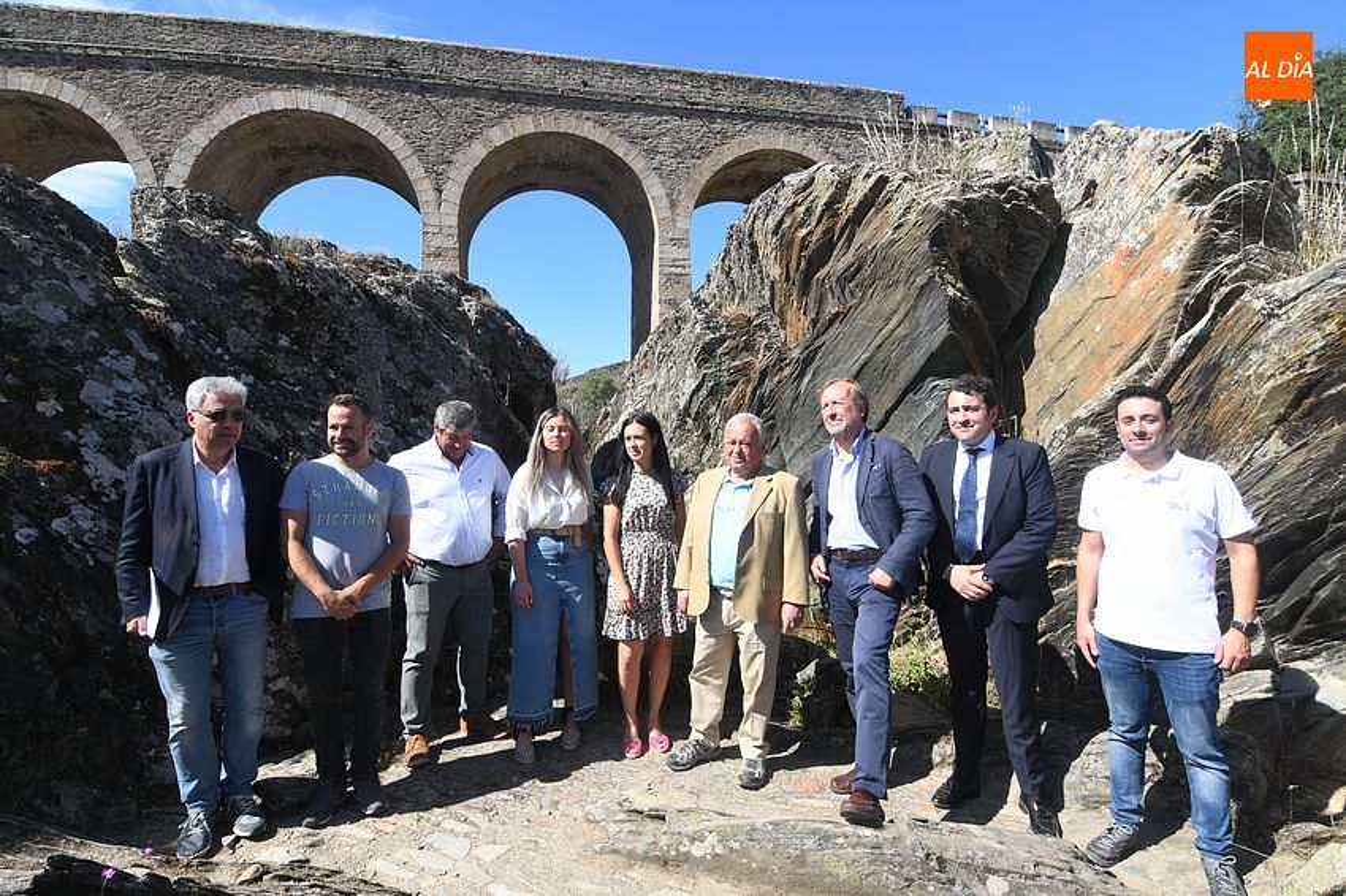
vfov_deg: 67.3
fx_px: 673
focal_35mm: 18
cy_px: 448
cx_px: 673
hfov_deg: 90.0
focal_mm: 12
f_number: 10
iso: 125
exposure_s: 1/125
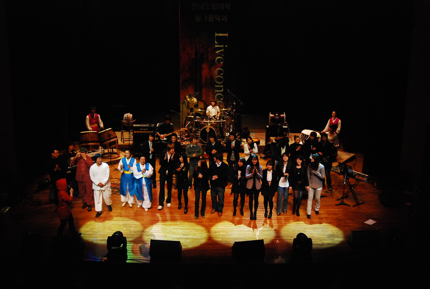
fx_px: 610
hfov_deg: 38.8
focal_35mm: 51
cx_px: 215
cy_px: 144
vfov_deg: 26.6
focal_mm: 34
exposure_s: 1/125
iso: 1600
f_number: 5.6
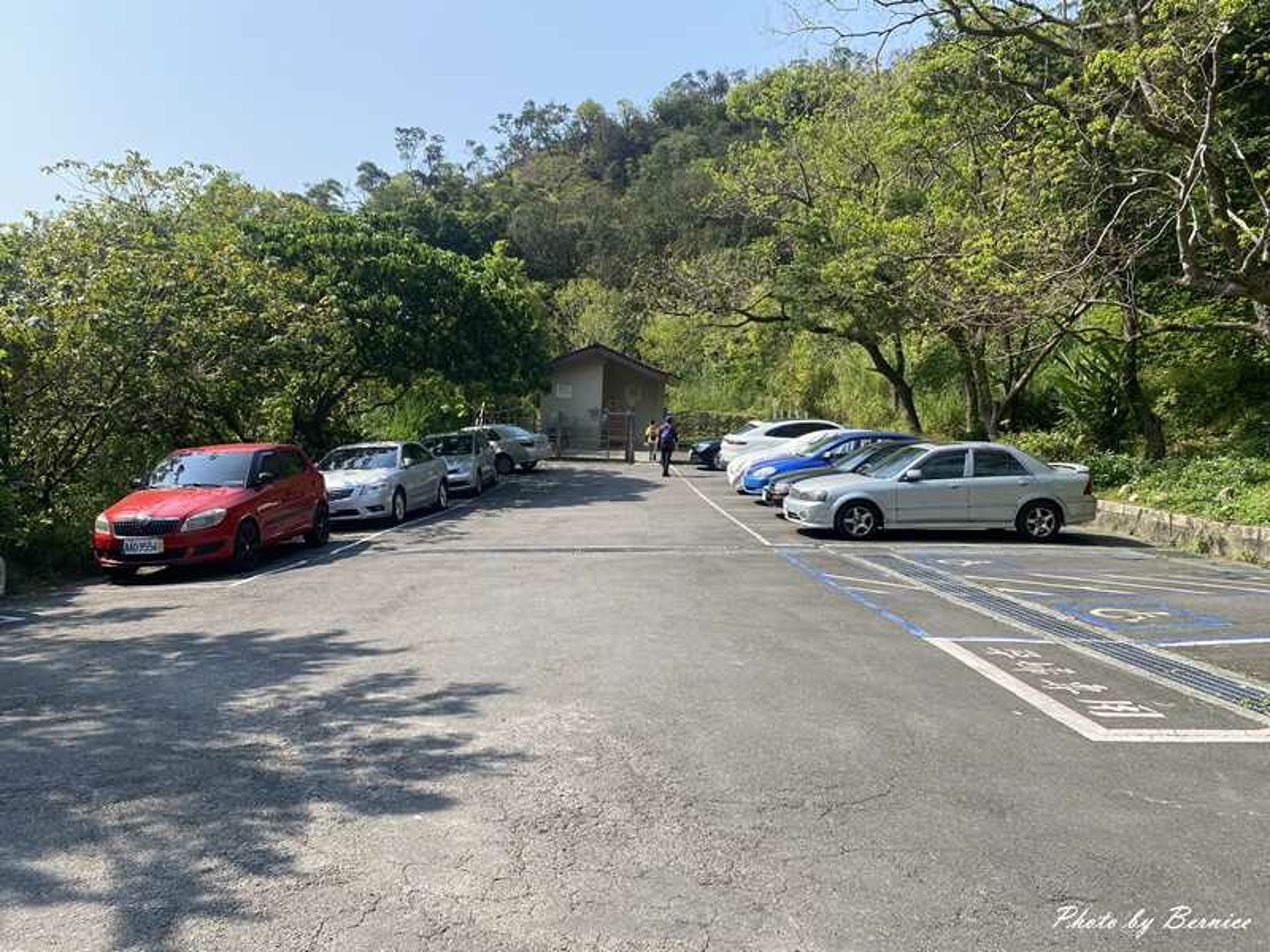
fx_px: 954
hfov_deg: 67.3
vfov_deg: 53.1
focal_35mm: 26
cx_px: 635
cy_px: 476
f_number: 1.8
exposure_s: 1/1377
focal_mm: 4.25
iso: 32
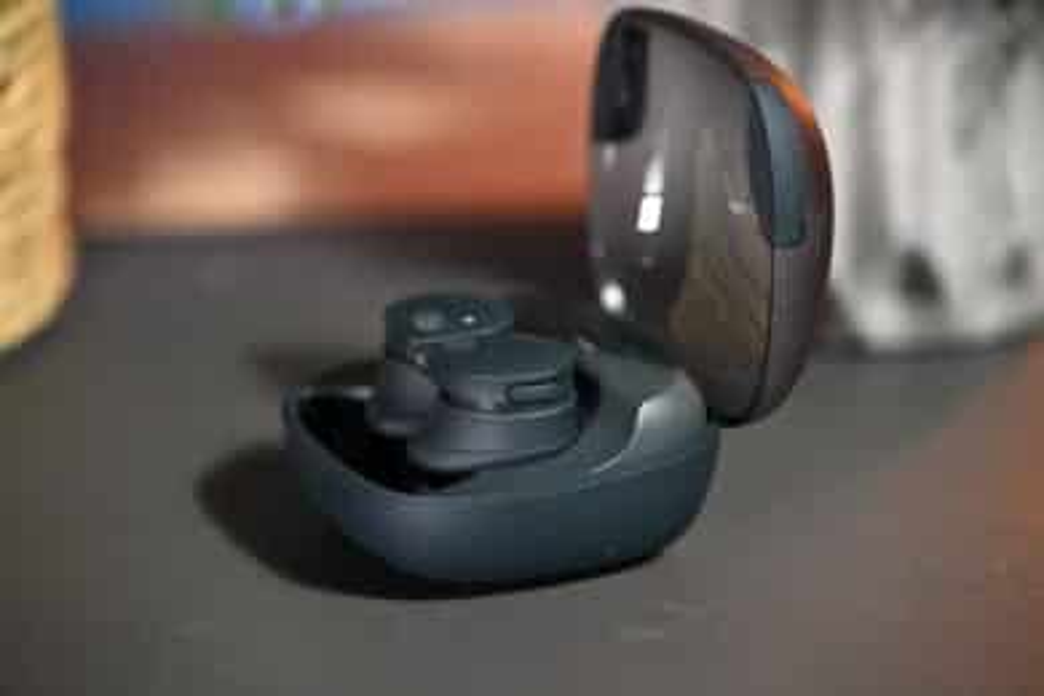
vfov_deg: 11.4
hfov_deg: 17.1
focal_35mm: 120
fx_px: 3480
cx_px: 522
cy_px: 348
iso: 500
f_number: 4
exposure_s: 1/125
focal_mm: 120
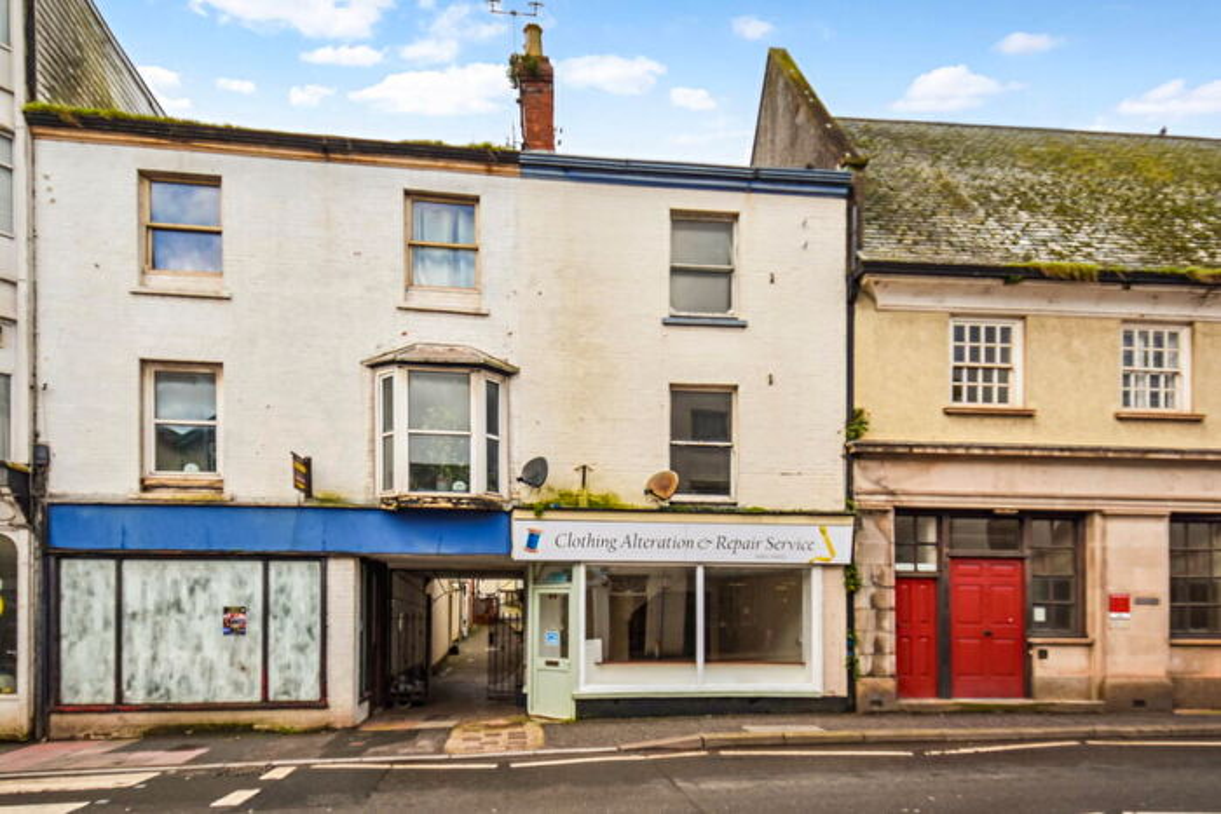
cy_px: 407
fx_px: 661
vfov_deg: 63.2
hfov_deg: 85.4
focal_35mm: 20
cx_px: 610
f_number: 5
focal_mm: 13
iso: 100
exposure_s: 1/200
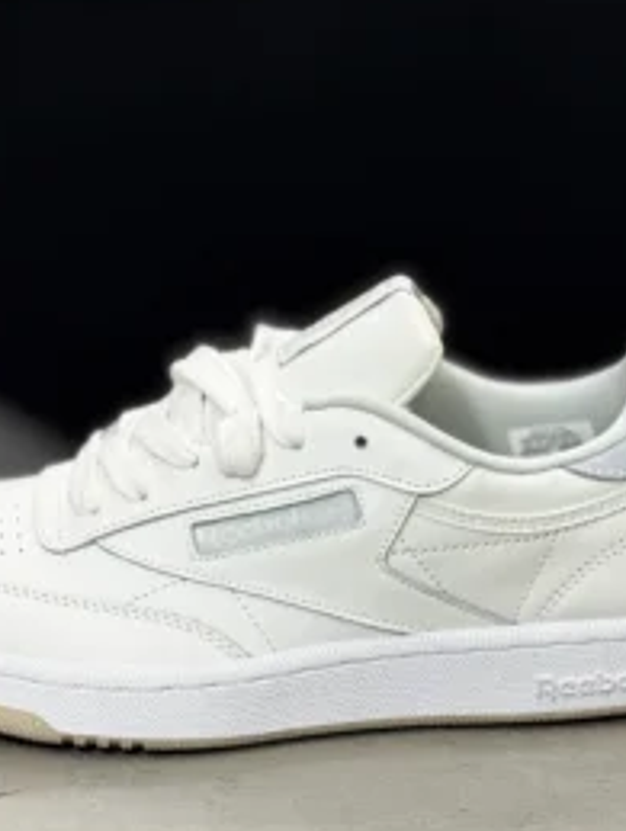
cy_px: 204
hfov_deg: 14.0
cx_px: 286
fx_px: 2550
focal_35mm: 106
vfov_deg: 18.4
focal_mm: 6.76
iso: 160
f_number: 1.78
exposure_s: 1/60
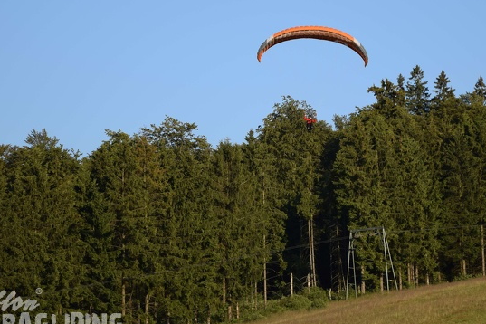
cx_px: 290
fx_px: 2929
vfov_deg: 6.3
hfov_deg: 9.5
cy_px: 99
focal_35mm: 217
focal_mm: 98
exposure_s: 1/800
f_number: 7.1
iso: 200
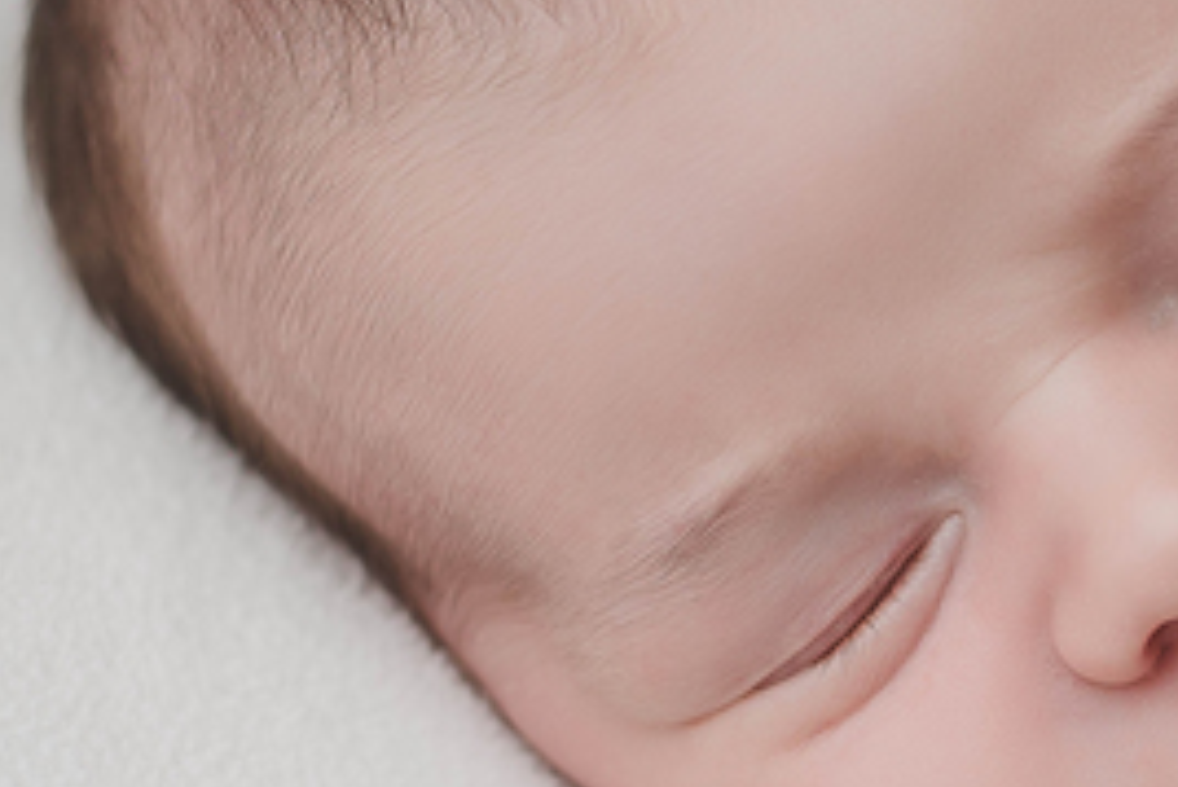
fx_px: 7333
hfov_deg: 8.9
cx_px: 1811
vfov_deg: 6.1
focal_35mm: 224
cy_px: 451
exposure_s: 1/160
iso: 100
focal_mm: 50
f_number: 2.5
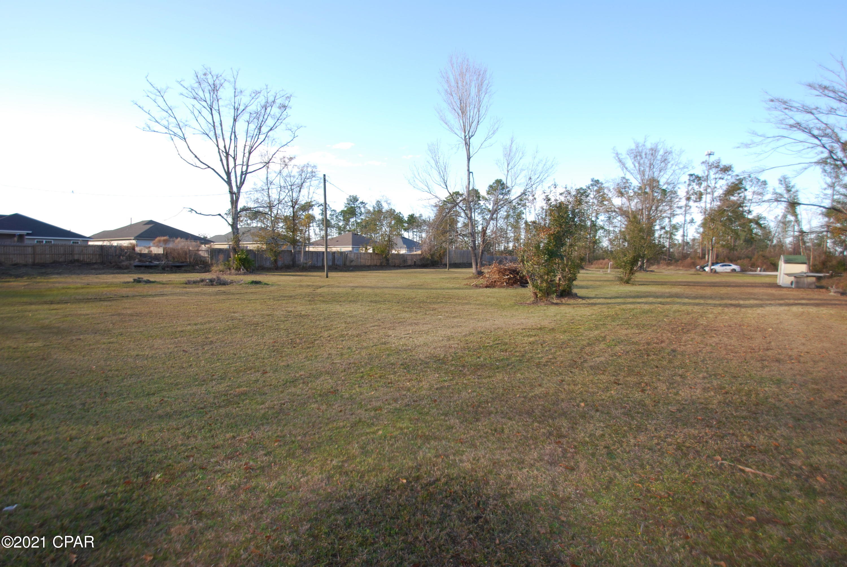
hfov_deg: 92.4
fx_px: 406
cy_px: 284
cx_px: 424
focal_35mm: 17
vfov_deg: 69.8
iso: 100
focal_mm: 11.5
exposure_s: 1/200
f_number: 3.8
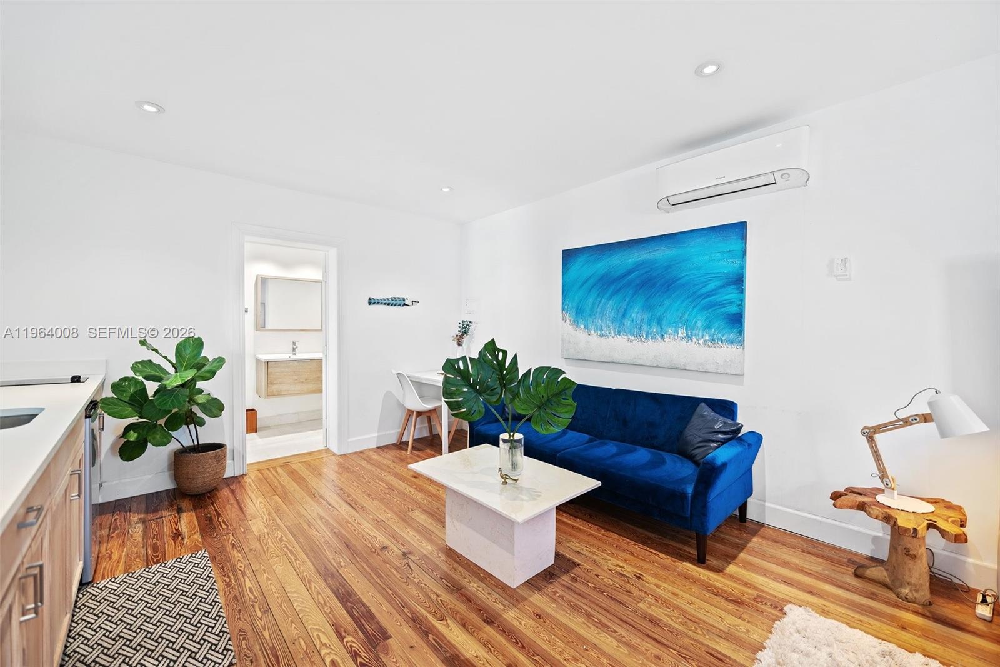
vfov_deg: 81.2
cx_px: 500
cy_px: 334
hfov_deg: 104.2
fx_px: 389
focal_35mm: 14
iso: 900
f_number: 2.8
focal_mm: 14
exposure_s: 1/13
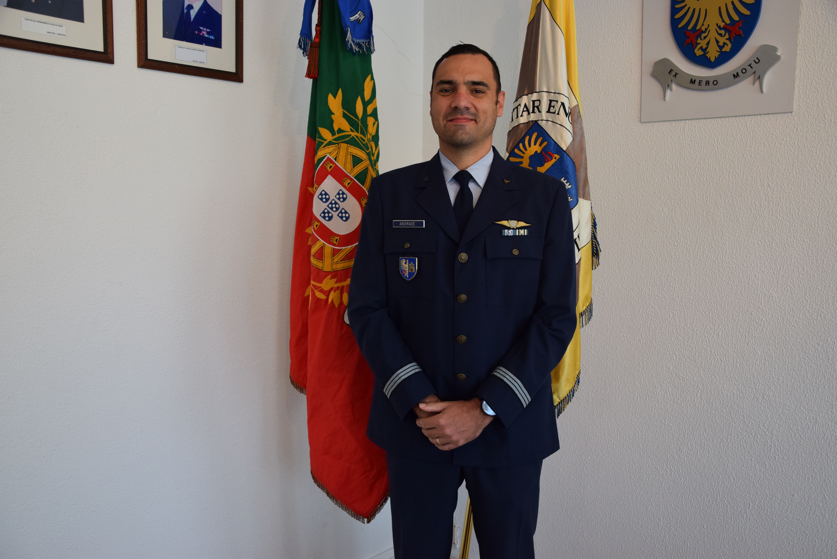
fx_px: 733
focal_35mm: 32
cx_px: 418
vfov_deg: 41.8
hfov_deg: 59.5
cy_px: 280
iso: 720
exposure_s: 1/60
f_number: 4
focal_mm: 21
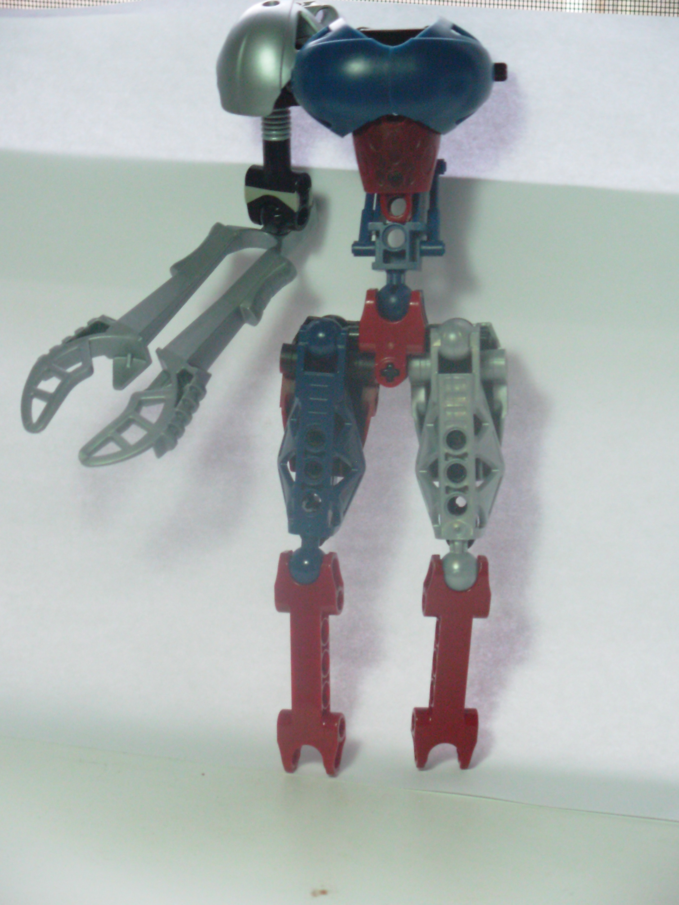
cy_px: 452
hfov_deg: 15.4
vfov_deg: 20.4
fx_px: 2511
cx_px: 340
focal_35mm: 96
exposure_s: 1/35.9
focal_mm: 15.9
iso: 159
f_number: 3.9
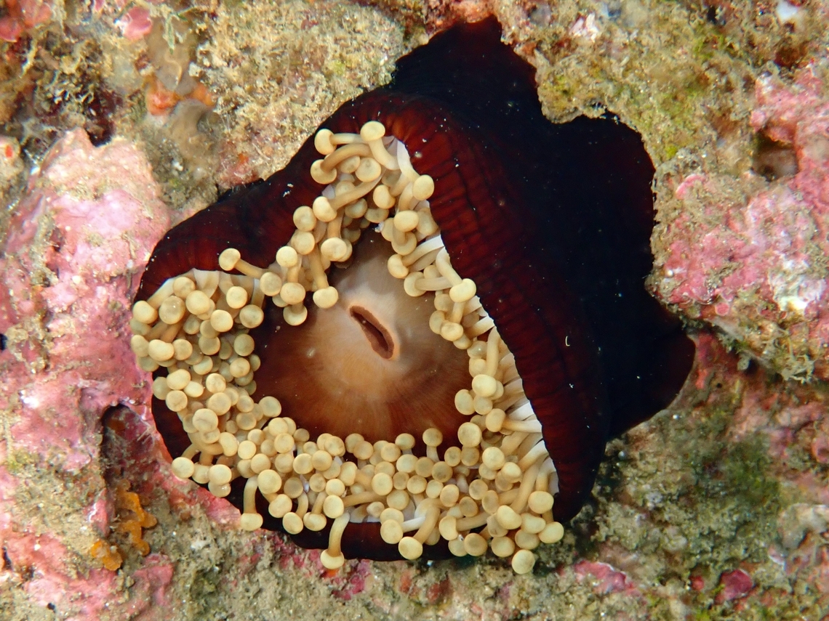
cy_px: 310
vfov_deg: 20.7
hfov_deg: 27.4
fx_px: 1700
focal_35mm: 71
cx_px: 414
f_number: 5.6
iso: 320
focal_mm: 12.73
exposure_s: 1/125
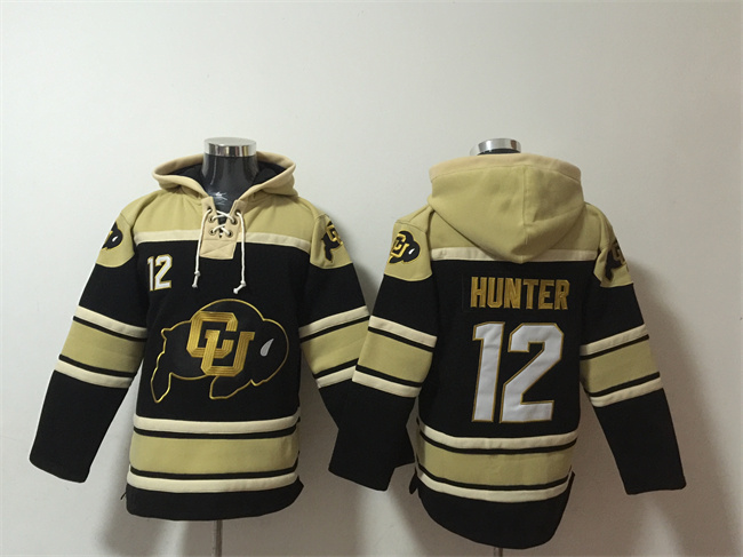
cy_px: 278
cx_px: 372
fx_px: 622
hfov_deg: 61.7
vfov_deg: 48.2
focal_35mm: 29
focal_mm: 4.15
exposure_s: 1/8
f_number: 2.2
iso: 200
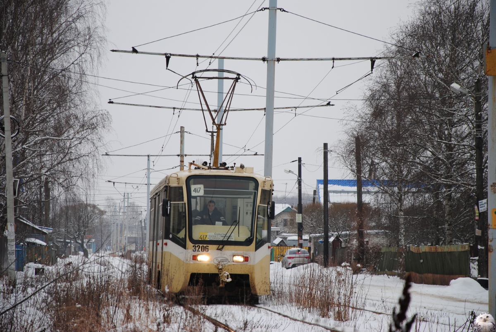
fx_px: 2172
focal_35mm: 158
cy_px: 166
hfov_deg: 13.0
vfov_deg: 8.7
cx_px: 248
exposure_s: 1/100
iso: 100
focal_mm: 105
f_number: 5.6
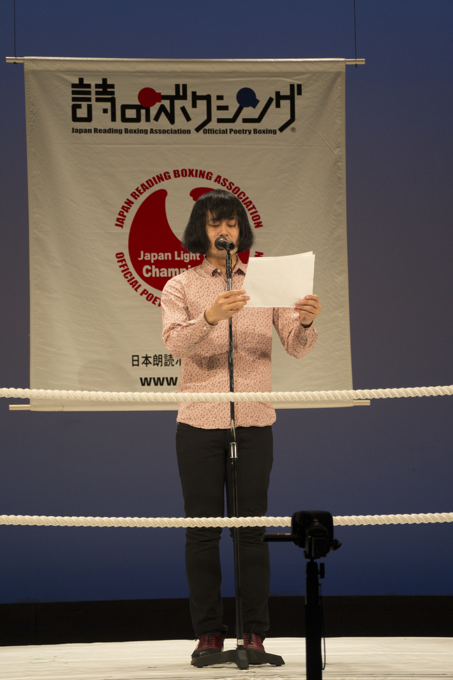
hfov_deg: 12.9
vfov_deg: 19.2
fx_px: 2011
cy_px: 340
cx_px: 226
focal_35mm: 106
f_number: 5.6
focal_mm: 71
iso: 800
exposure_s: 1/125
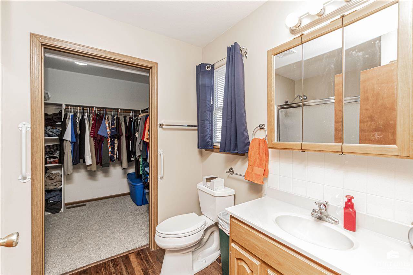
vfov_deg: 77.3
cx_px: 206
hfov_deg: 100.4
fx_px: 172
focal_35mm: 15
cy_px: 138
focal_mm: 10
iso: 2000
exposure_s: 1/60
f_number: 10
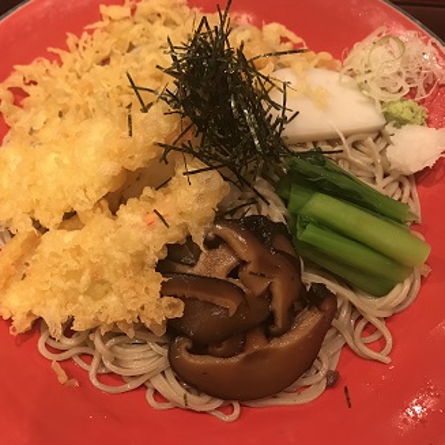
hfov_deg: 48.3
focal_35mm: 34
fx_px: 495
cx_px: 196
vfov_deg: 48.4
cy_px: 218
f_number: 1.8
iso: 64
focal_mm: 3.99
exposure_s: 1/15
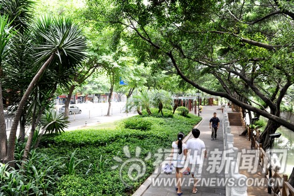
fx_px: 196
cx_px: 147
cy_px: 98
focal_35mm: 24
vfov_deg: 53.1
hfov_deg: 73.8
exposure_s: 1/40
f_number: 5.6
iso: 200
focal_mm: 24
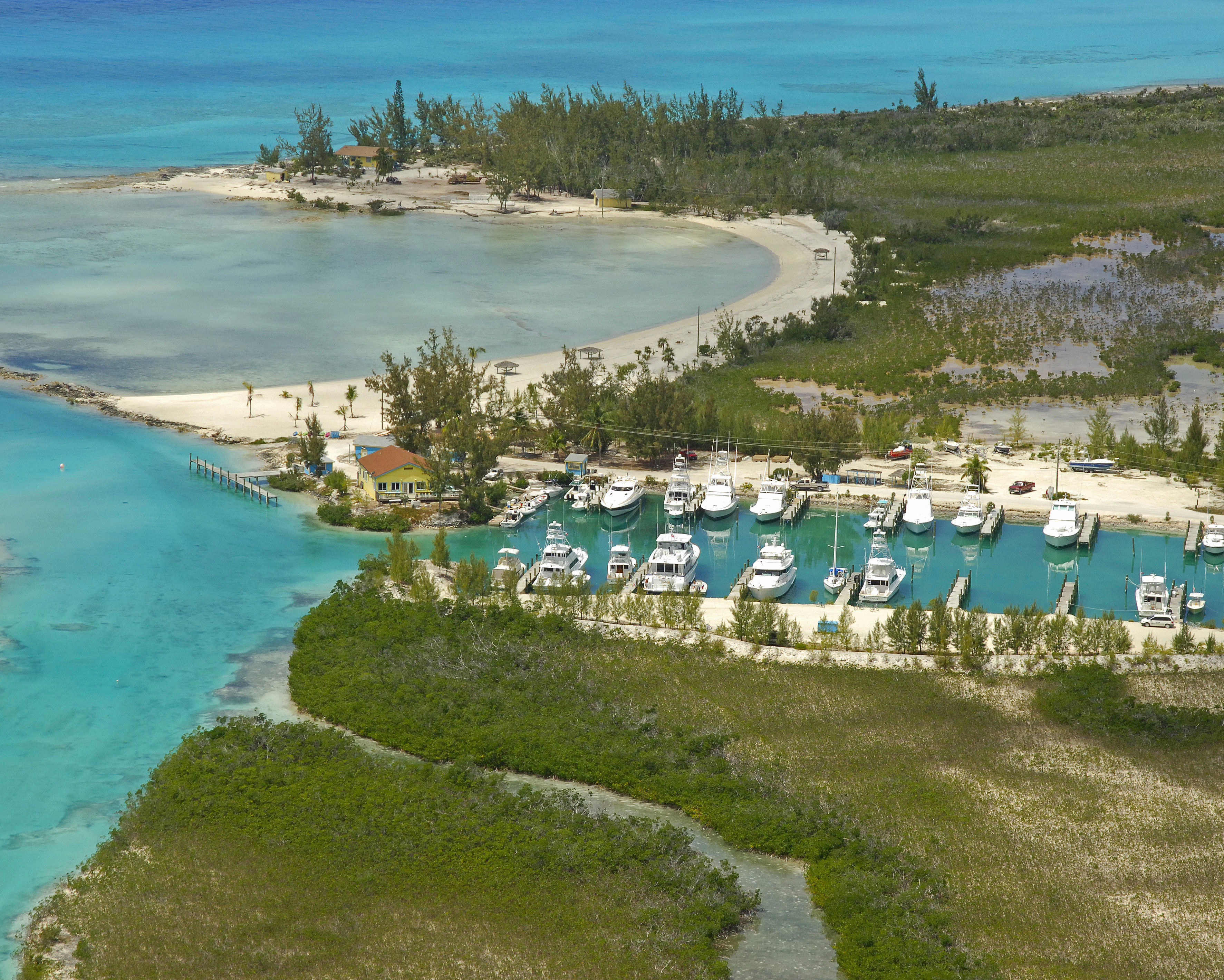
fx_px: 4621
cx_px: 666
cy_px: 491
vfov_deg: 12.1
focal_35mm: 128
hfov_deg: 15.1
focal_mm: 75
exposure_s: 1/1000
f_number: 9.5
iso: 400
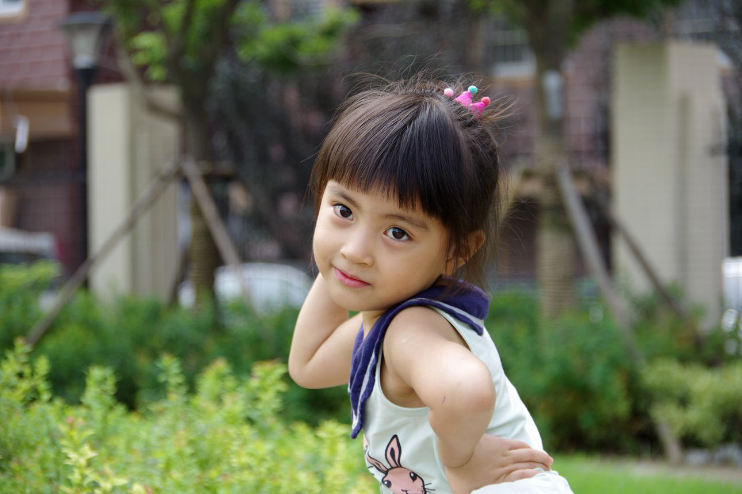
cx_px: 371
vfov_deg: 10.4
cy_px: 247
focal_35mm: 132
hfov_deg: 15.5
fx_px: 2719
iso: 100
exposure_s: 1/125
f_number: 5.6
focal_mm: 88
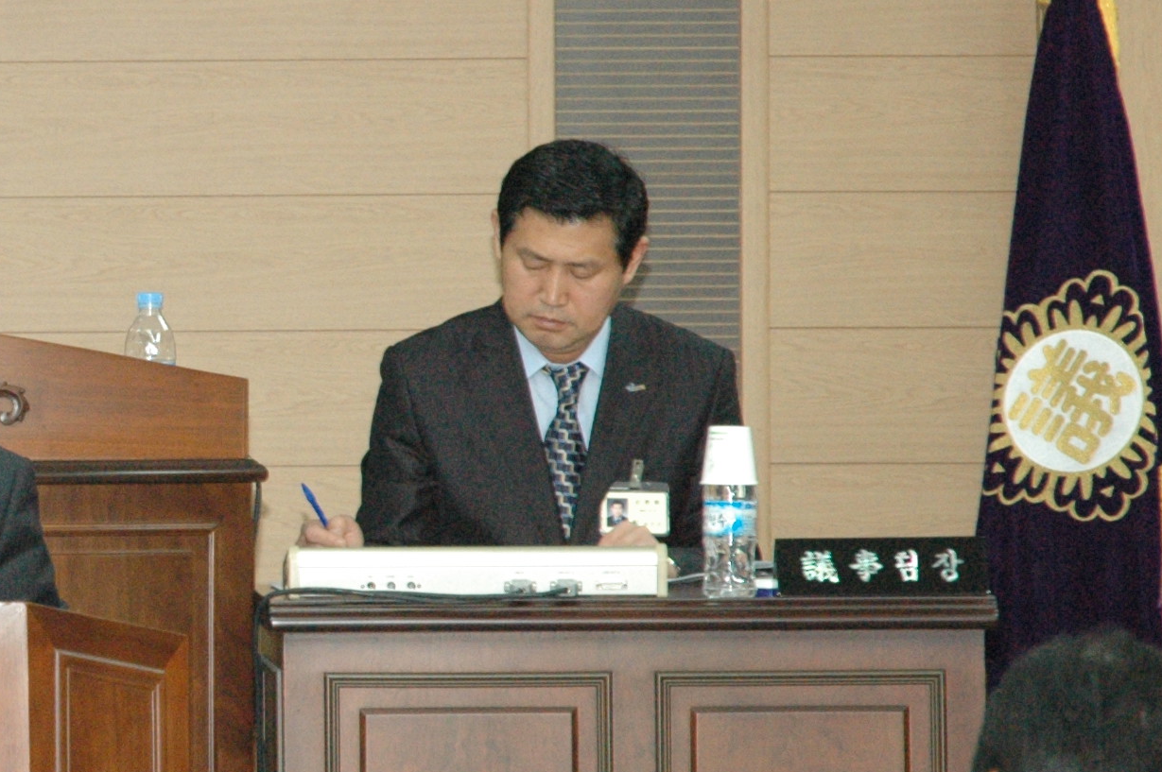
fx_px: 8287
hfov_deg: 8.0
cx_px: -149
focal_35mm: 257
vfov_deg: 5.3
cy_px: 393
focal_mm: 70
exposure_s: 1/60
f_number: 4.5
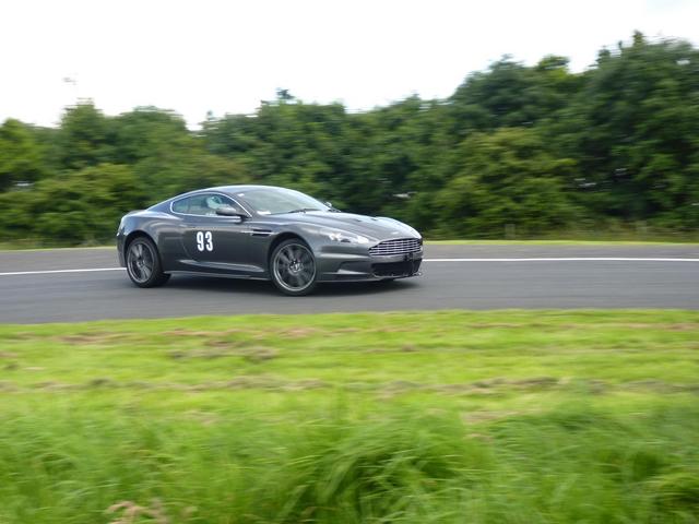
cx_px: 350
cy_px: 262
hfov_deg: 34.9
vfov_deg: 26.6
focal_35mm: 55
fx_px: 1111
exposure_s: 1/125
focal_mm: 9.8
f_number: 4
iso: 80
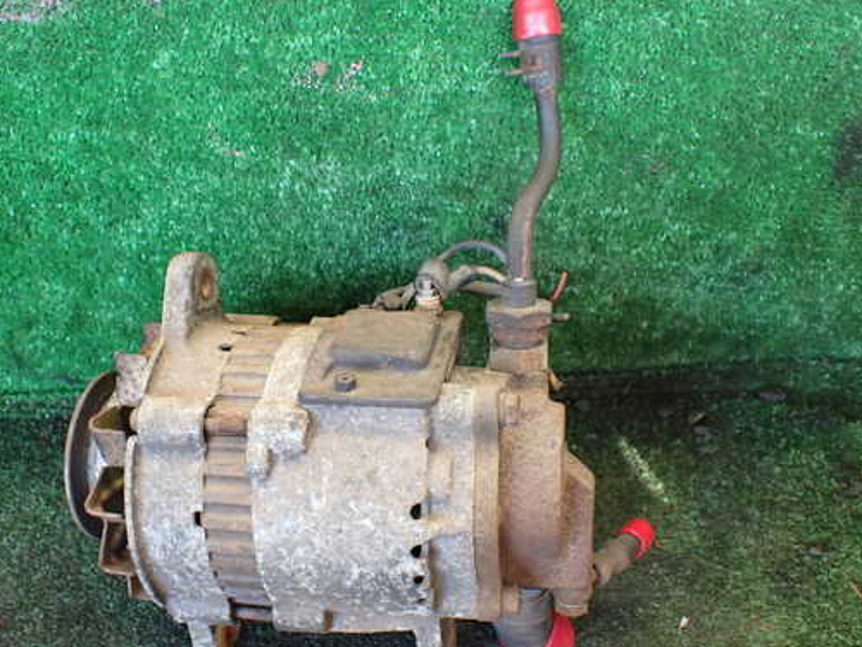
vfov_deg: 39.7
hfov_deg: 51.2
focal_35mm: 36
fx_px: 896
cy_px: 328
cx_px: 367
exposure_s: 1/125
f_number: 2.3
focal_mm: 5.4
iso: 500
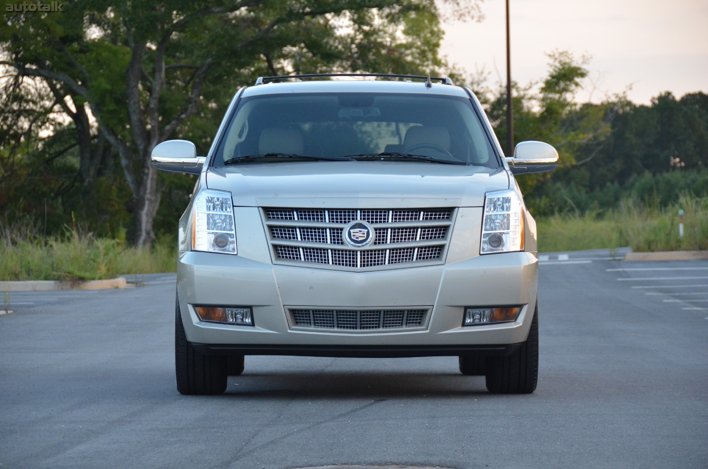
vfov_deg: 8.7
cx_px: 354
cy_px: 234
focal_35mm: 158
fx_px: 3091
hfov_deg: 13.1
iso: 1600
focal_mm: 105
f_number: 5.3
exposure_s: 1/400
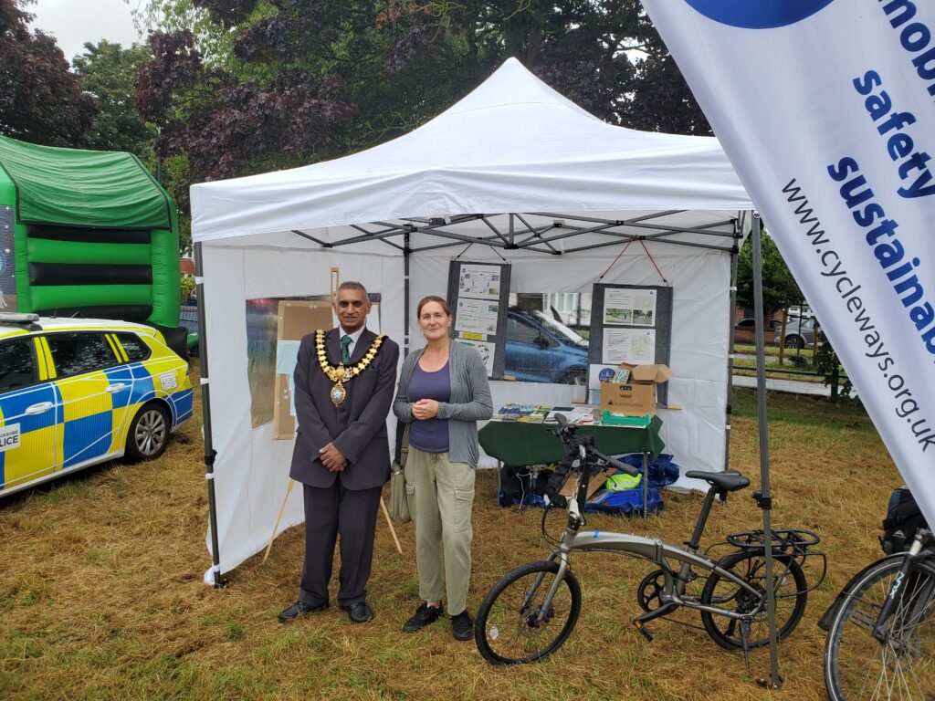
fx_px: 702
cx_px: 468
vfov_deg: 53.1
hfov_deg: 67.3
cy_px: 350
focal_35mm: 26
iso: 50
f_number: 2.4
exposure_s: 1/501
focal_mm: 4.3
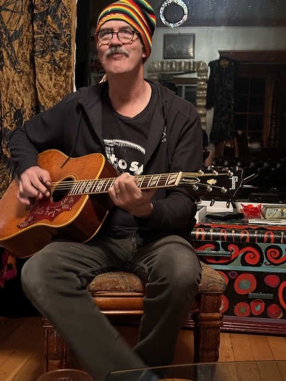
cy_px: 190
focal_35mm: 48
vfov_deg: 39.7
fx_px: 529
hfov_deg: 30.3
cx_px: 143
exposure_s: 1/20
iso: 640
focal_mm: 6.86
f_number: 1.78
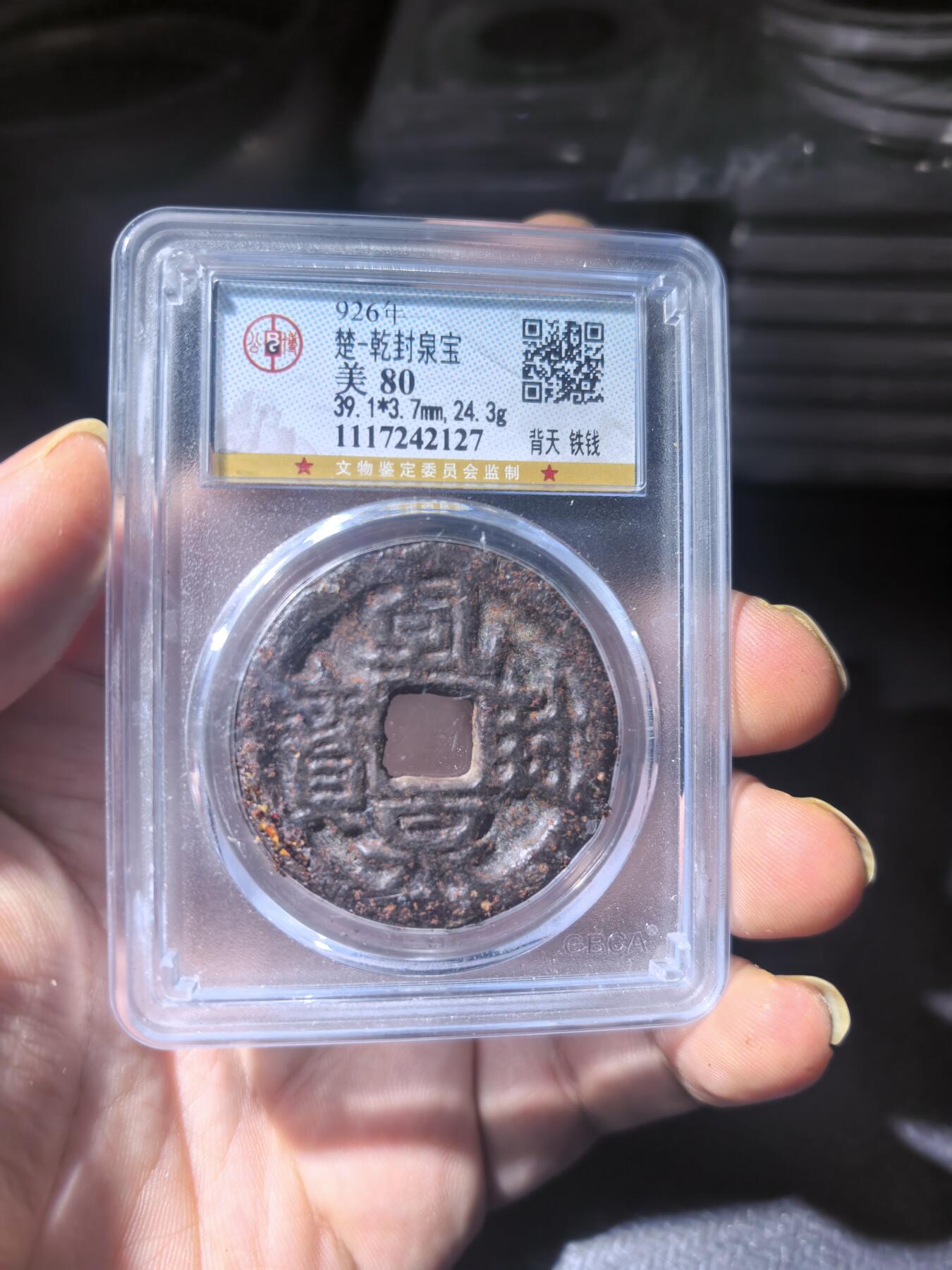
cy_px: 635
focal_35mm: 27
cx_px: 476
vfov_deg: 65.3
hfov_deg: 51.4
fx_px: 990
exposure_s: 1/162
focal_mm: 8.5
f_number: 2
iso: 50
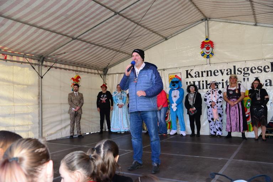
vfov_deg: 41.1
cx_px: 136
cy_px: 91
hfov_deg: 58.7
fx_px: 243
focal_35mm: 32
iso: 400
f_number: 5.6
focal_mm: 32
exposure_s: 1/250
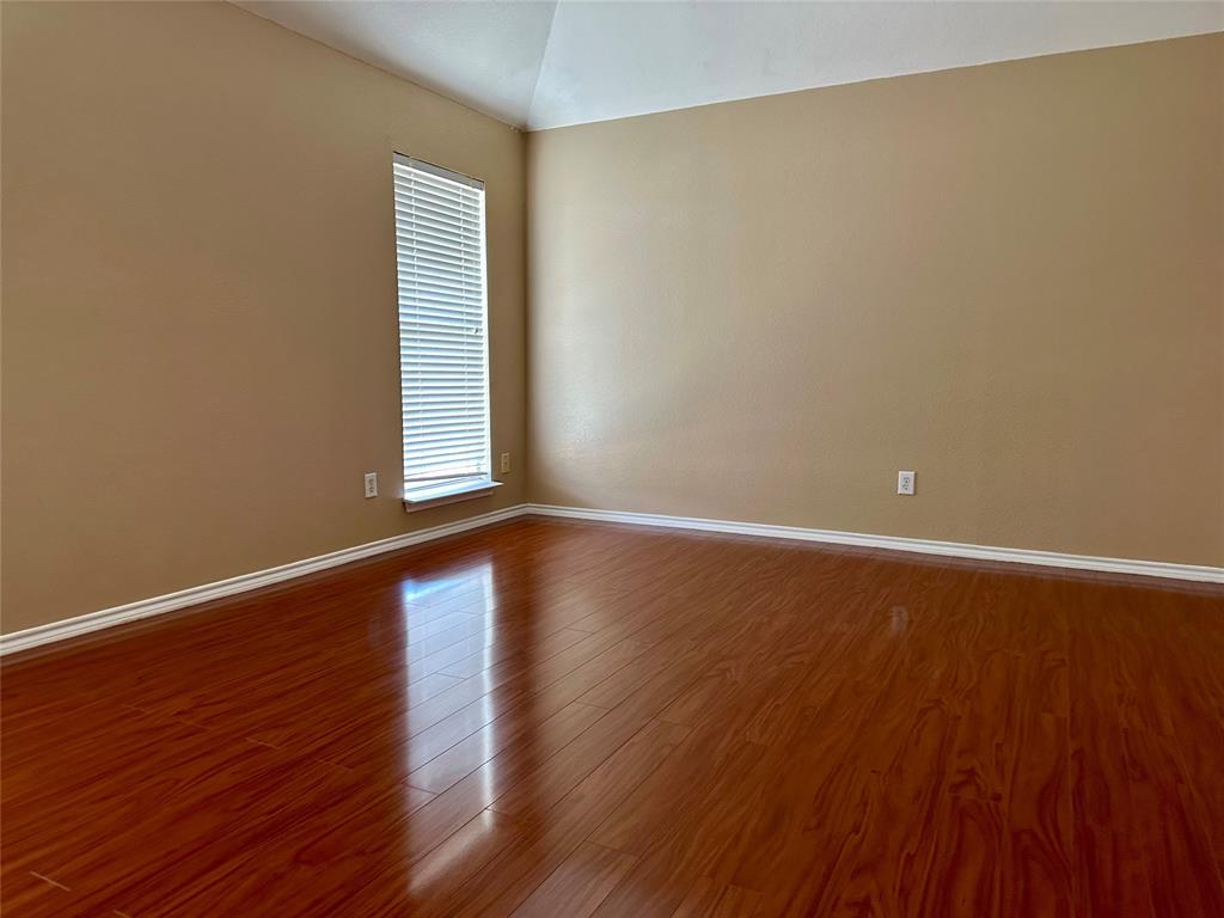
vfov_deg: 56.8
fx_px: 849
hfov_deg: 71.6
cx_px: 612
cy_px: 459
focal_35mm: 24
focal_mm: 6.86
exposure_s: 1/60
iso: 320
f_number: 1.78
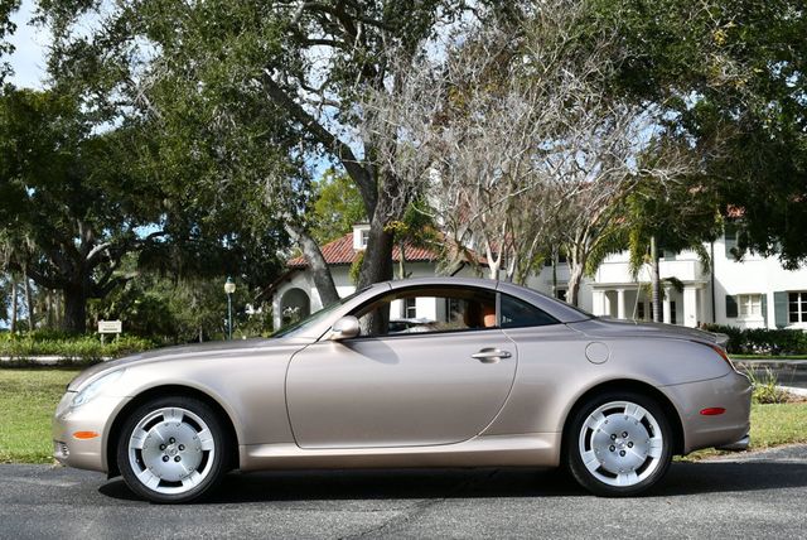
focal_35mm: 50
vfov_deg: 27.0
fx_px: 1122
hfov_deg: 39.6
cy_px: 270
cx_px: 404
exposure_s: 1/250
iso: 100
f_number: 8
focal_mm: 25
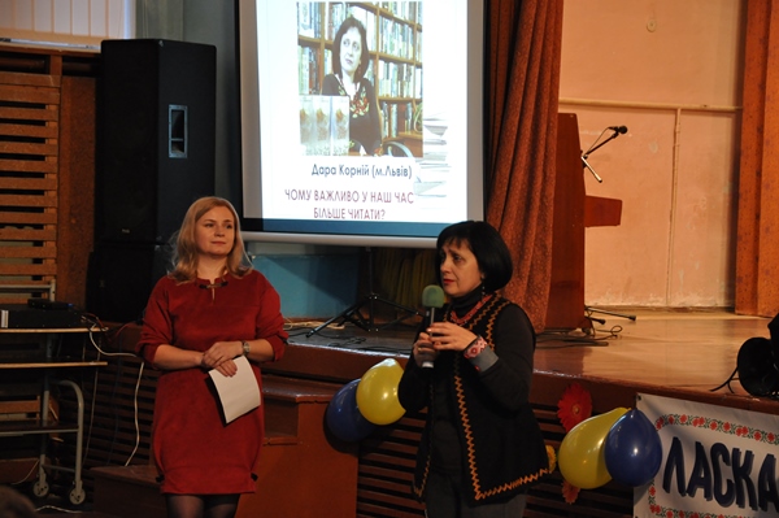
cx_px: 390
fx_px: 2432
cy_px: 259
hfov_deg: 18.2
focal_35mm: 112
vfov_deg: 12.2
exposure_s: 1/30
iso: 1400
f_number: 5.3
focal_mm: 75
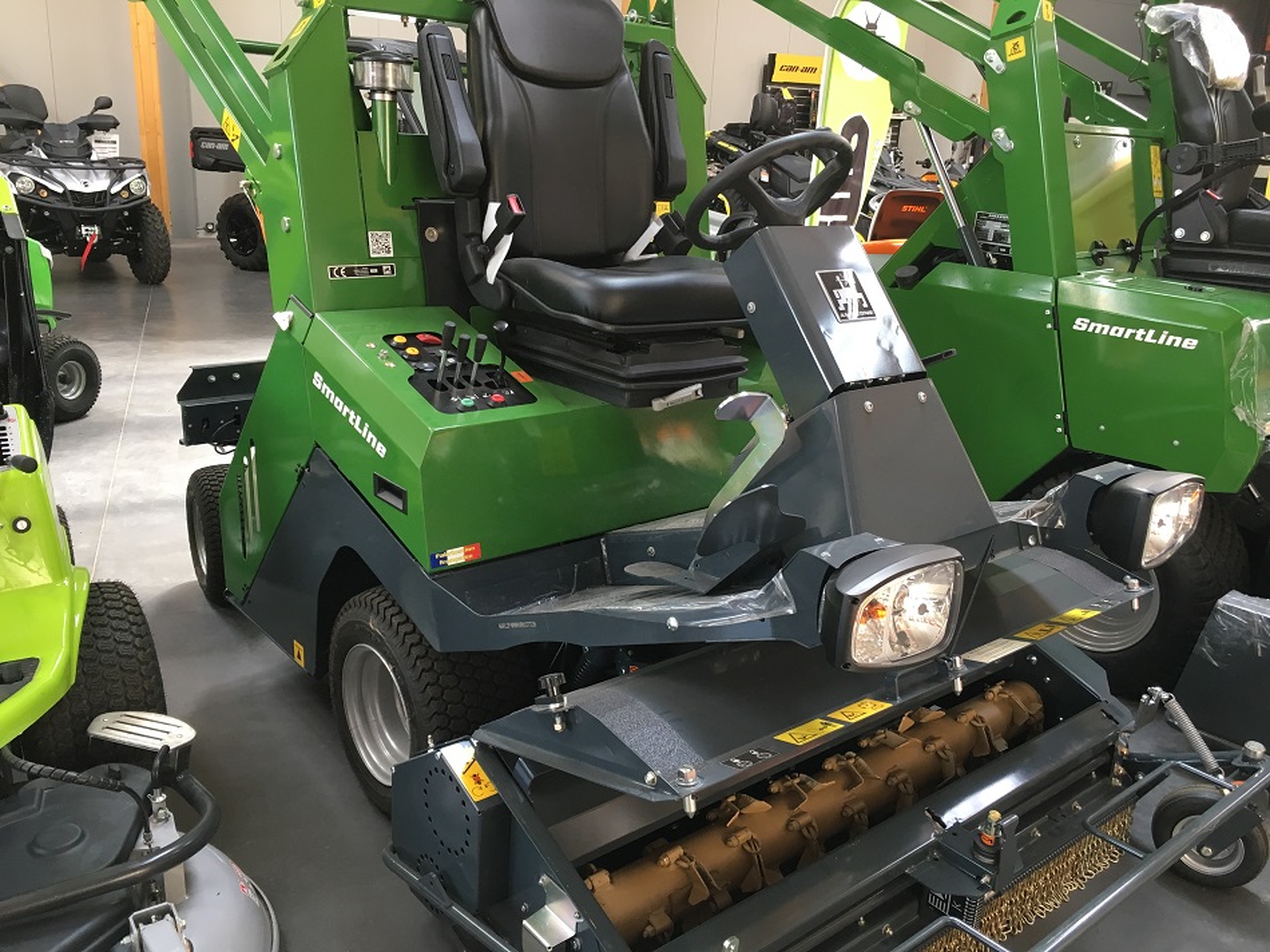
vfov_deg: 48.2
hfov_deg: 61.7
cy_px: 476
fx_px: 1064
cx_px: 635
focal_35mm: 29
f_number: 2.2
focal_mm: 4.15
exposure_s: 1/33
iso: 50
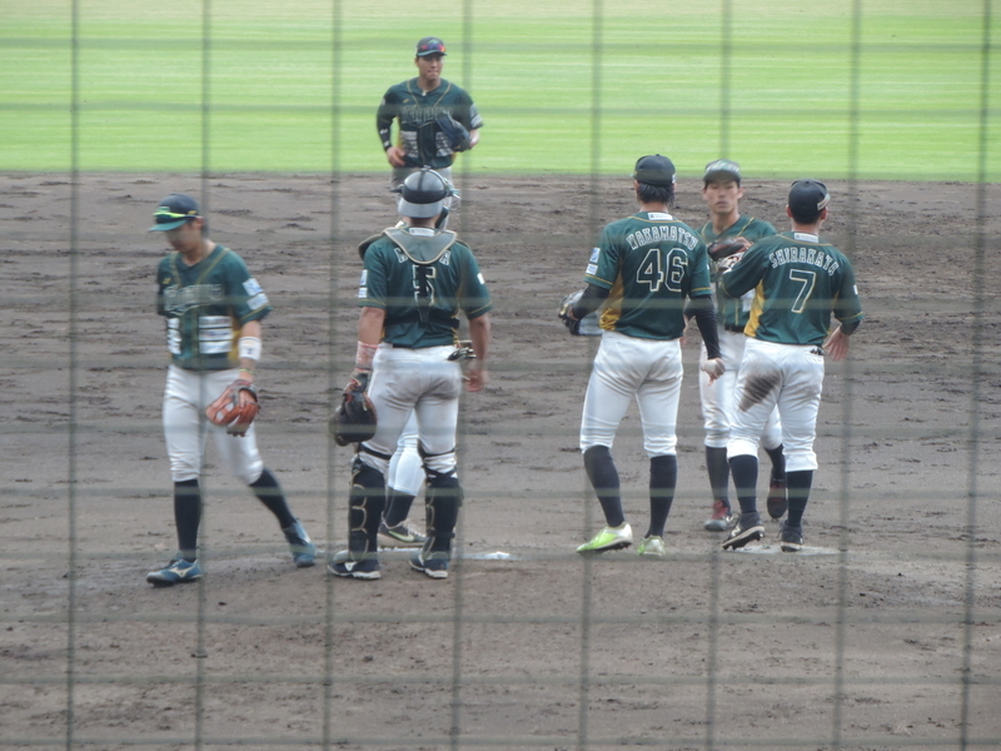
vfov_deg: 4.6
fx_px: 9398
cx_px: 500
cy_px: 376
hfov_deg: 6.1
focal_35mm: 325
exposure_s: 1/50
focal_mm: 57.9
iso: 400
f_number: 4.8
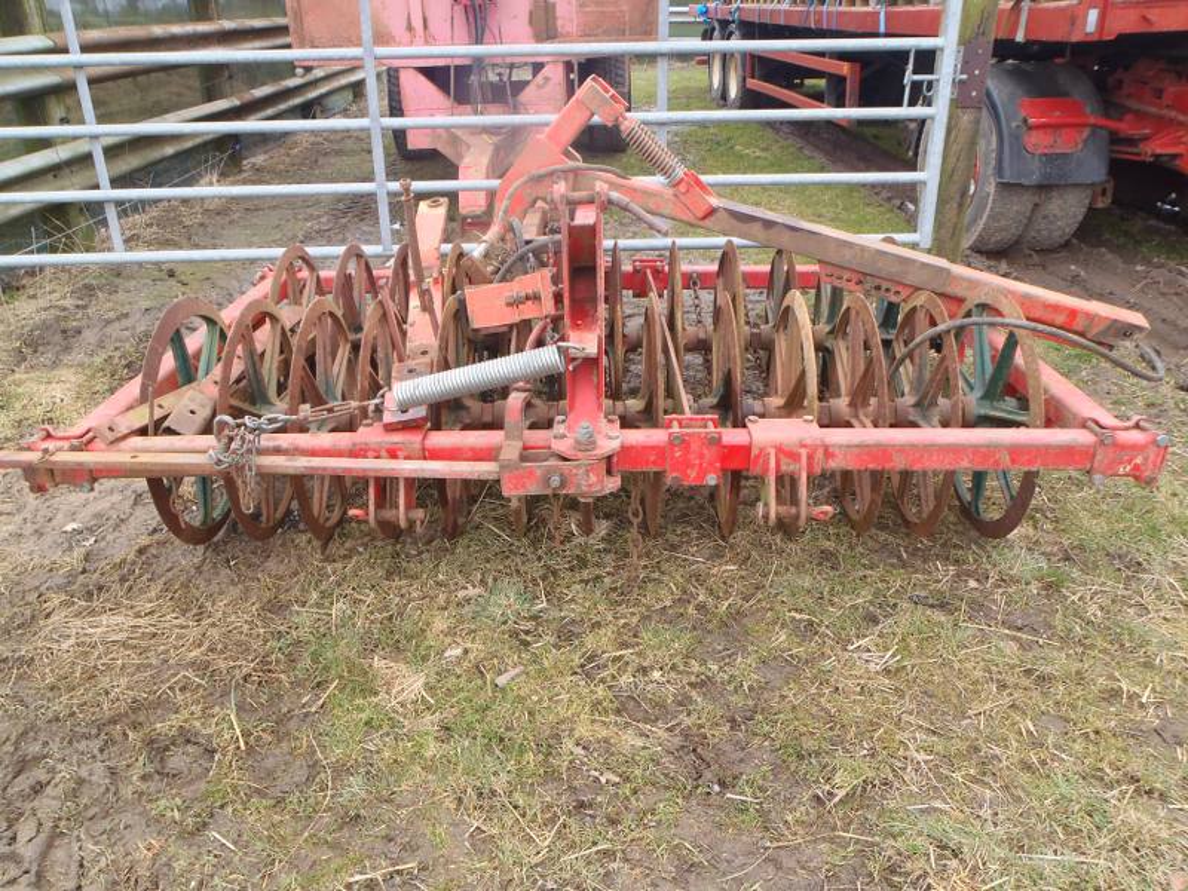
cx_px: 594
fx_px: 961
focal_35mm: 28
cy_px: 446
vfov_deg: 49.7
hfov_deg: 63.4
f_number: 4.5
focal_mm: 5
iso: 80
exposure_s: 1/60
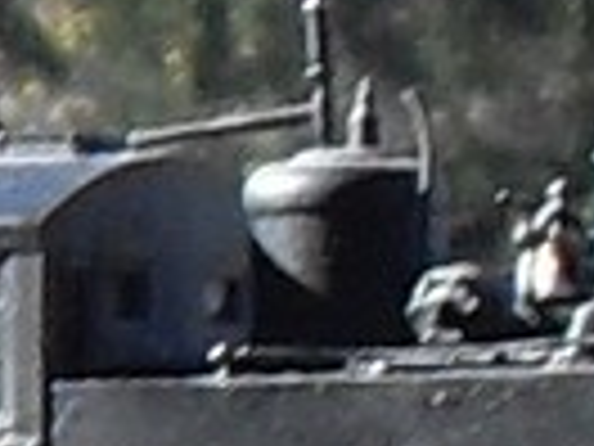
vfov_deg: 8.5
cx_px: 306
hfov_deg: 11.4
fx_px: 2969
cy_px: 491
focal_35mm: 173
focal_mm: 6.3
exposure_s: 1/60
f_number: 7
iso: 80
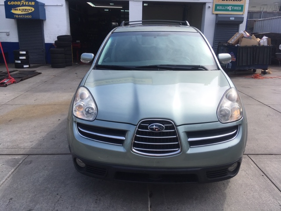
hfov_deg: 61.7
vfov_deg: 48.2
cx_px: 140
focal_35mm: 29
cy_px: 106
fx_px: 235
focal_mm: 4.15
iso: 25
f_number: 2.2
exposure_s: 1/986
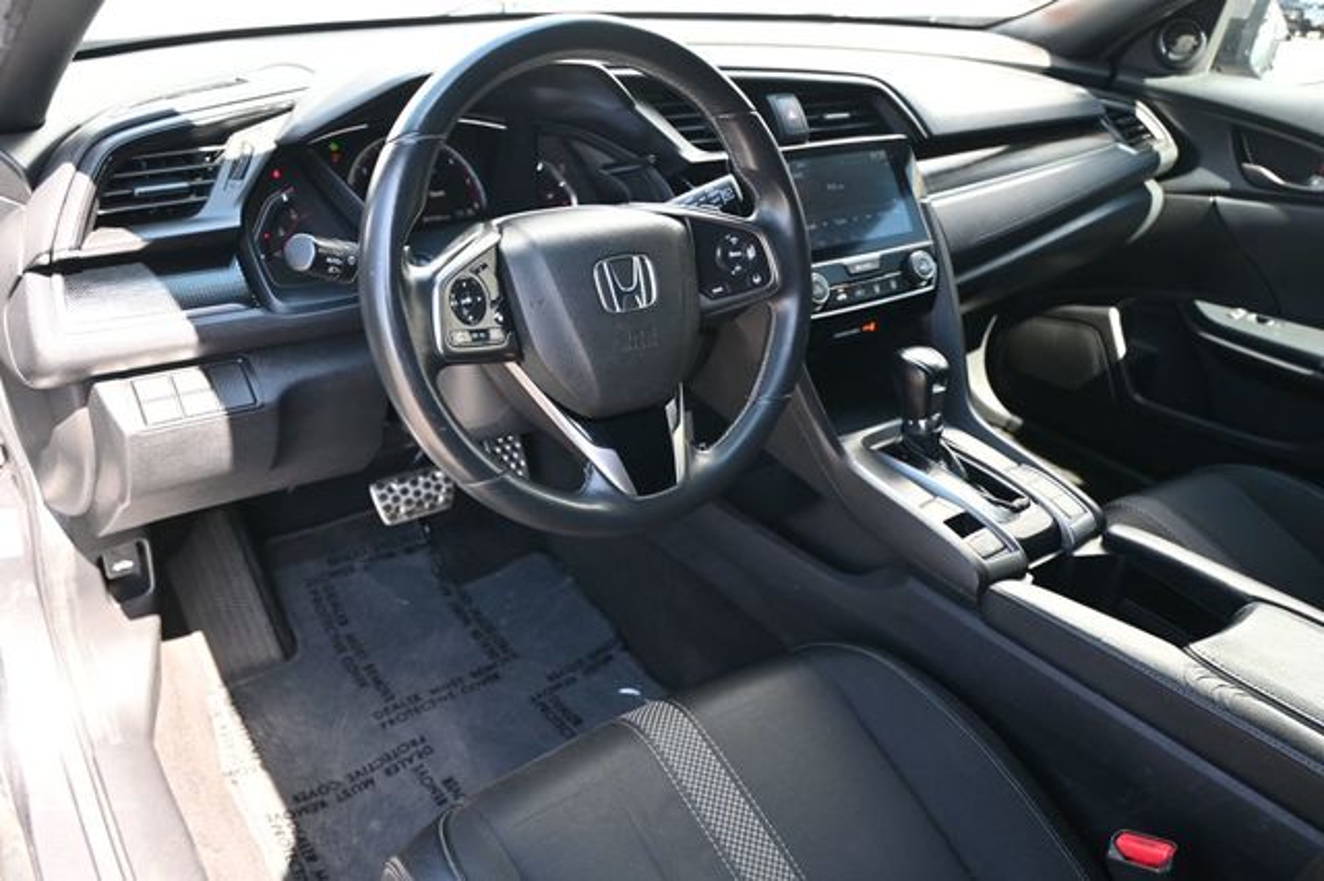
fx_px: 1048
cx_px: 662
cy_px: 440
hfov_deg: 64.6
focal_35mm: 28
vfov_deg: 45.6
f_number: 3.8
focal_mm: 19
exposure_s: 1/125
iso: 640
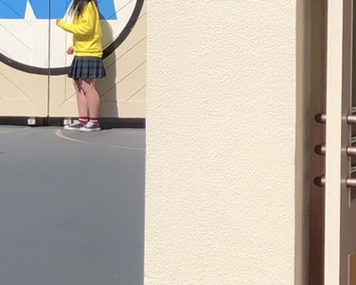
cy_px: -71
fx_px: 2276
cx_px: 392
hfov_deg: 8.9
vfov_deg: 7.1
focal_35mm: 216
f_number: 2.4
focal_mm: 6
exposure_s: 1/1548
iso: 16
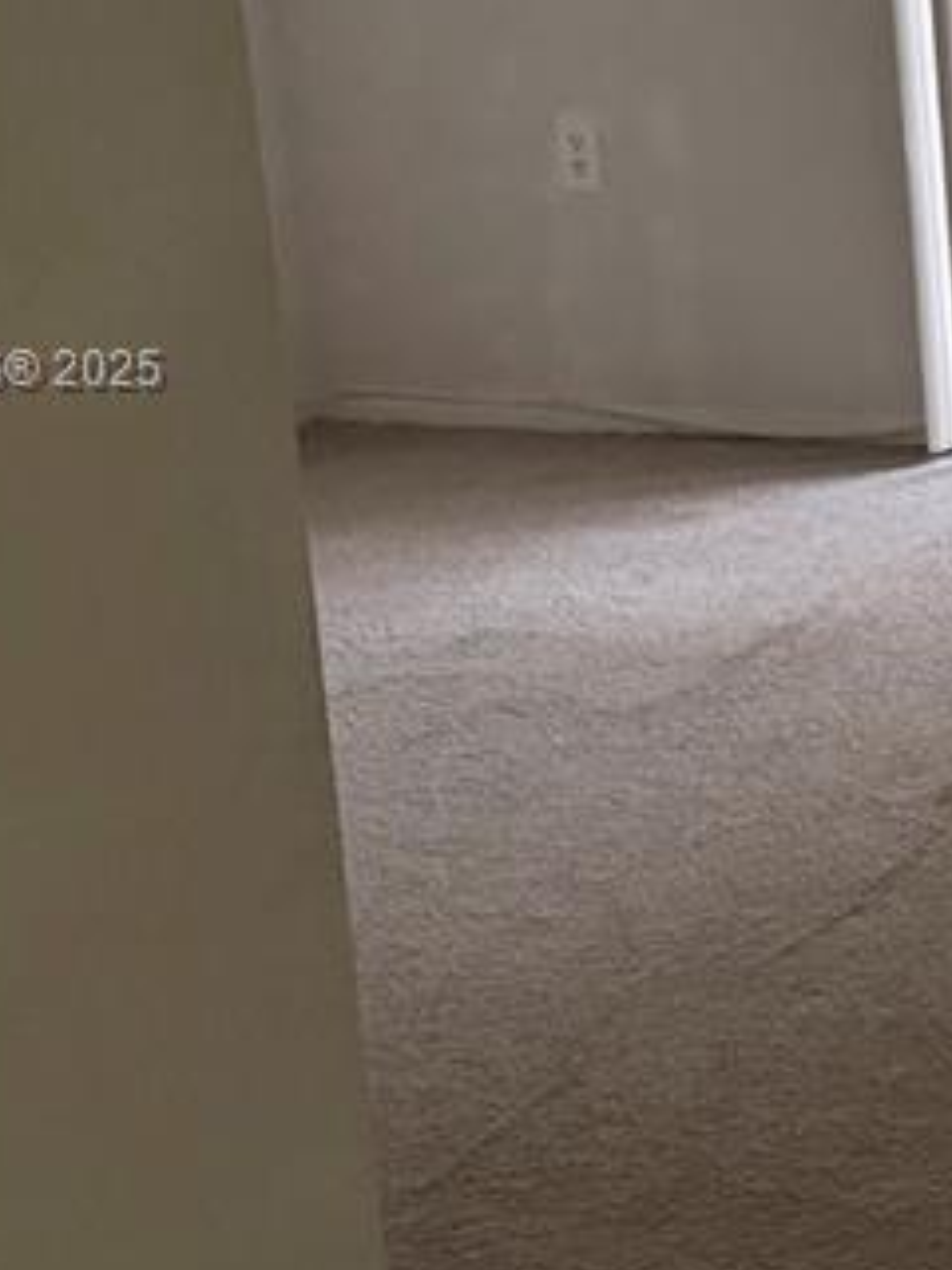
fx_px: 3300
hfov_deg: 15.6
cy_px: 373
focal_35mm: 90
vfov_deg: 21.6
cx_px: 1222
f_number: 1.78
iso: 800
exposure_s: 1/50
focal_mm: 6.76
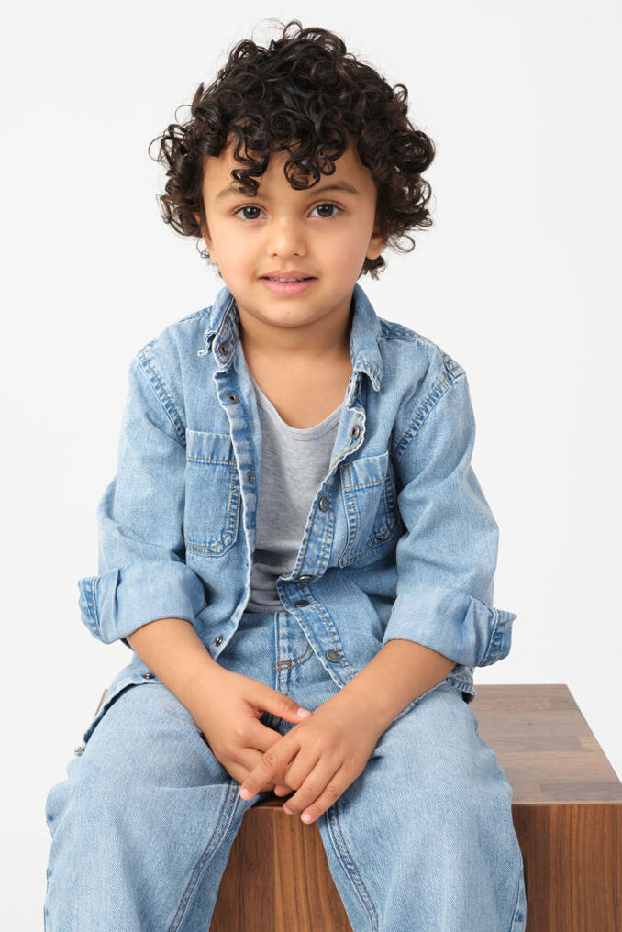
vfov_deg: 24.2
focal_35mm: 84
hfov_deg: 16.3
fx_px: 2175
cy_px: 466
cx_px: 311
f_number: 8
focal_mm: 56
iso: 160
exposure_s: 1/160
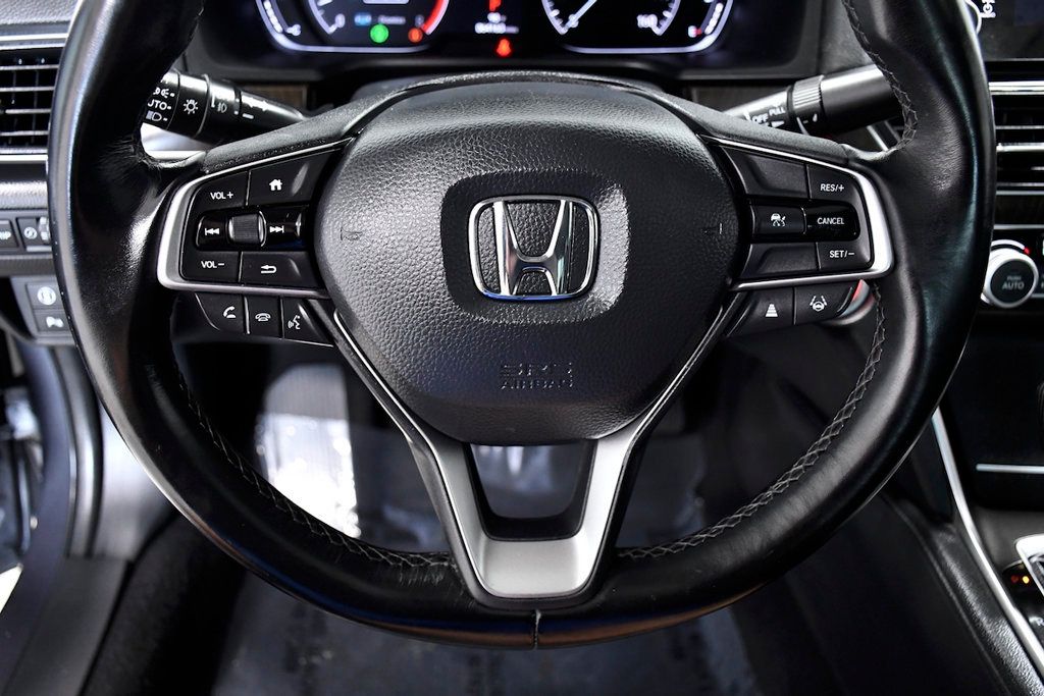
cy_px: 348
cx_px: 522
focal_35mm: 36
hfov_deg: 53.1
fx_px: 1044
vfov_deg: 36.9
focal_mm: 24
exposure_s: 1/80
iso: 2500
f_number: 4.5
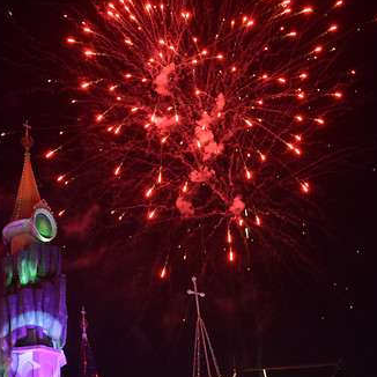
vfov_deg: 23.0
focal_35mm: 75
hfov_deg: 23.0
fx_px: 924
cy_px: 224
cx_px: 170
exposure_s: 1/40
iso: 1600
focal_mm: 30
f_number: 4.2
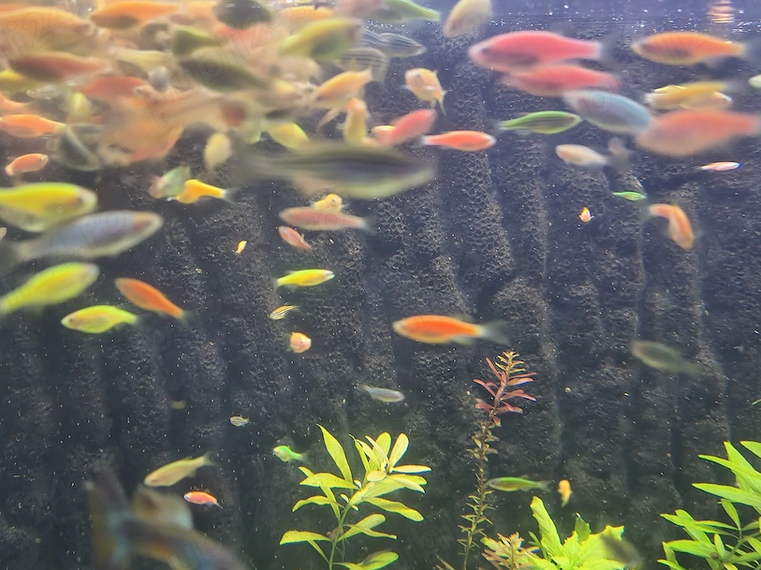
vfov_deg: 44.1
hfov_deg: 56.8
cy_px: 297
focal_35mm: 32
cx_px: 353
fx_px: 703
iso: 885
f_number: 1.8
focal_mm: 4.81
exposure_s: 1/53.3
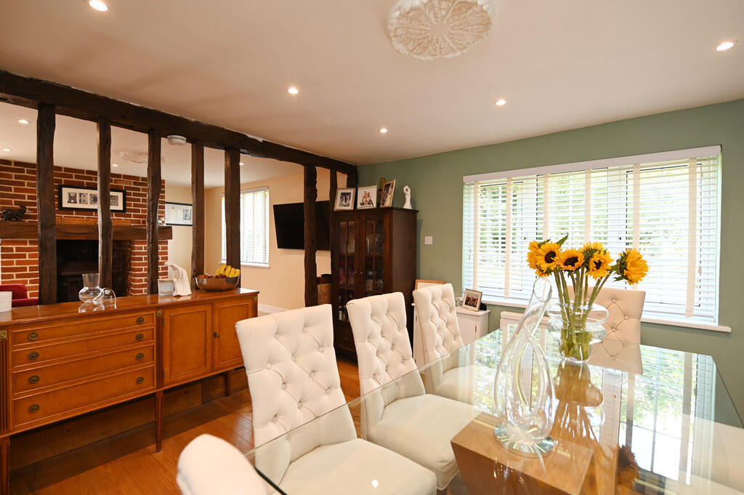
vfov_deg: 73.7
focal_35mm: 16
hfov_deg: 96.8
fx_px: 330
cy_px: 248
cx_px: 372
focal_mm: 16
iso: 450
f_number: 4
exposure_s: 1/60
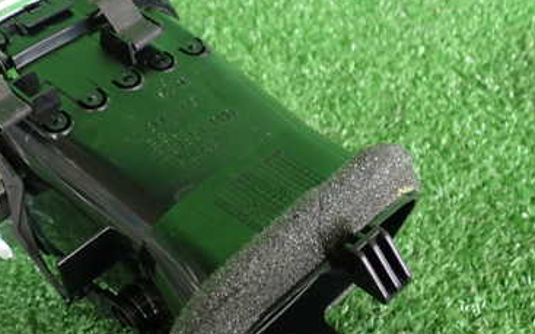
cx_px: 150
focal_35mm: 52
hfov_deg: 38.1
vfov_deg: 24.8
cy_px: 204
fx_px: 758
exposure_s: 1/50
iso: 200
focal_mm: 5.4
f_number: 2.3
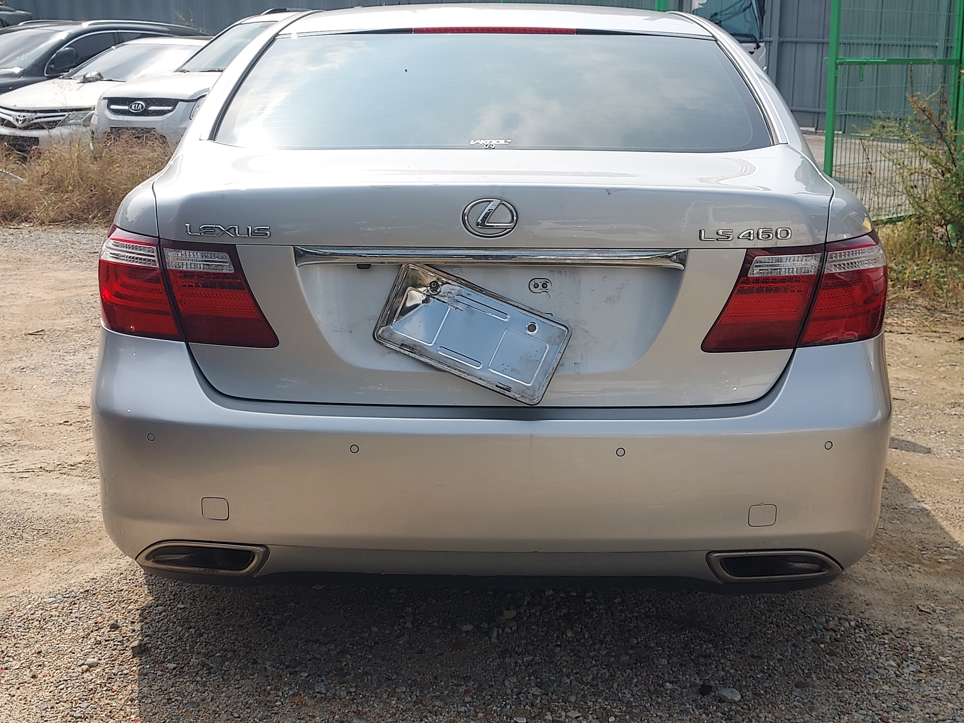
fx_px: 668
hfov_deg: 71.6
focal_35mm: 24
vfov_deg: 56.8
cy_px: 362
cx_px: 482
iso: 40
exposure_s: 1/1353
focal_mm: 4.6
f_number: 1.8
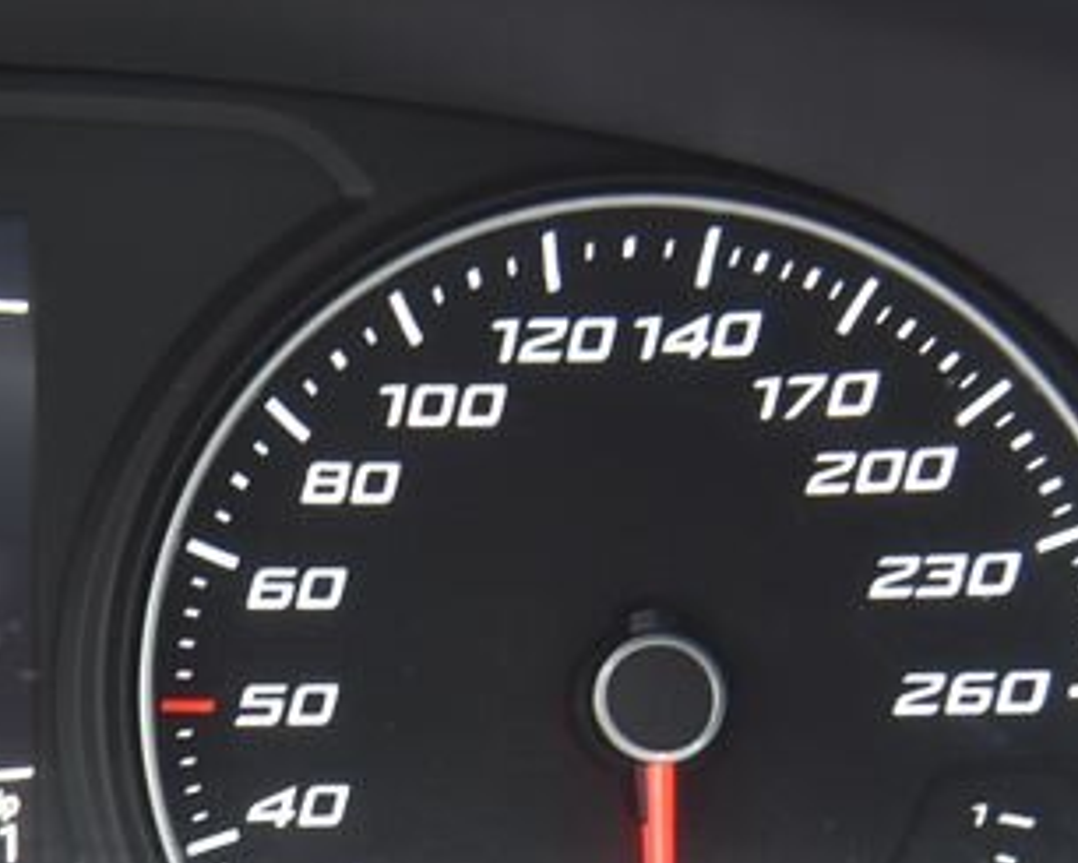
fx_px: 4819
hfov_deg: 12.4
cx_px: -254
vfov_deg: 10.2
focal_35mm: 151
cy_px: 659
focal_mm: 48
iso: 500
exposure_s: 1/30
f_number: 4
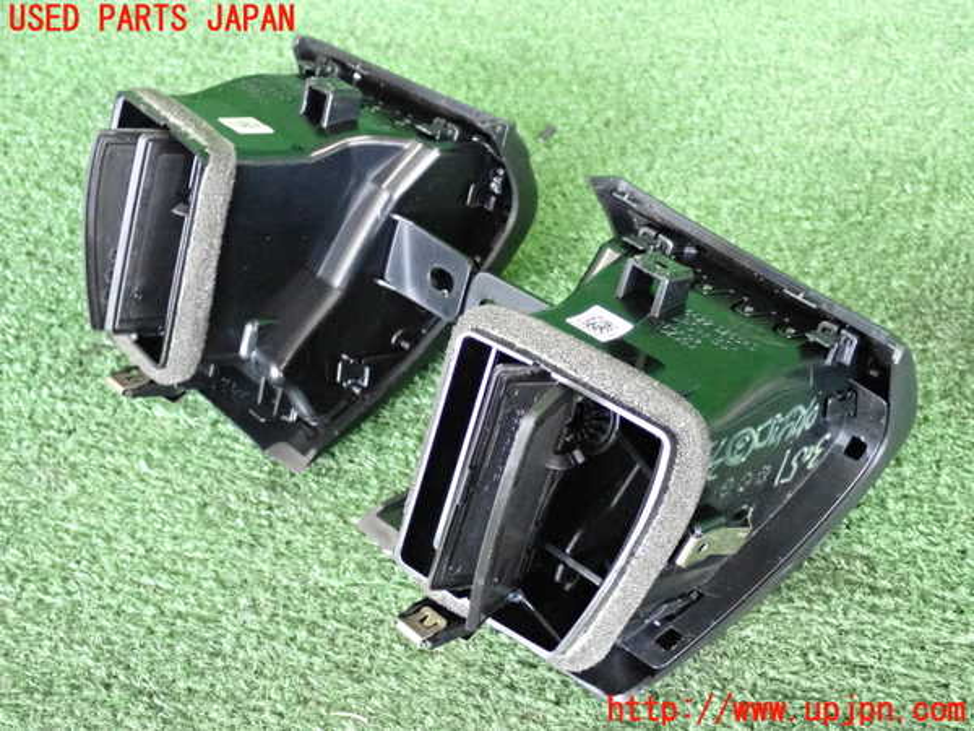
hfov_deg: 35.5
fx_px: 1519
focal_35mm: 54
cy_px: 366
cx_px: 487
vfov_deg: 27.0
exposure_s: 1/125
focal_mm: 9.65
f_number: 3.3
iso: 3200
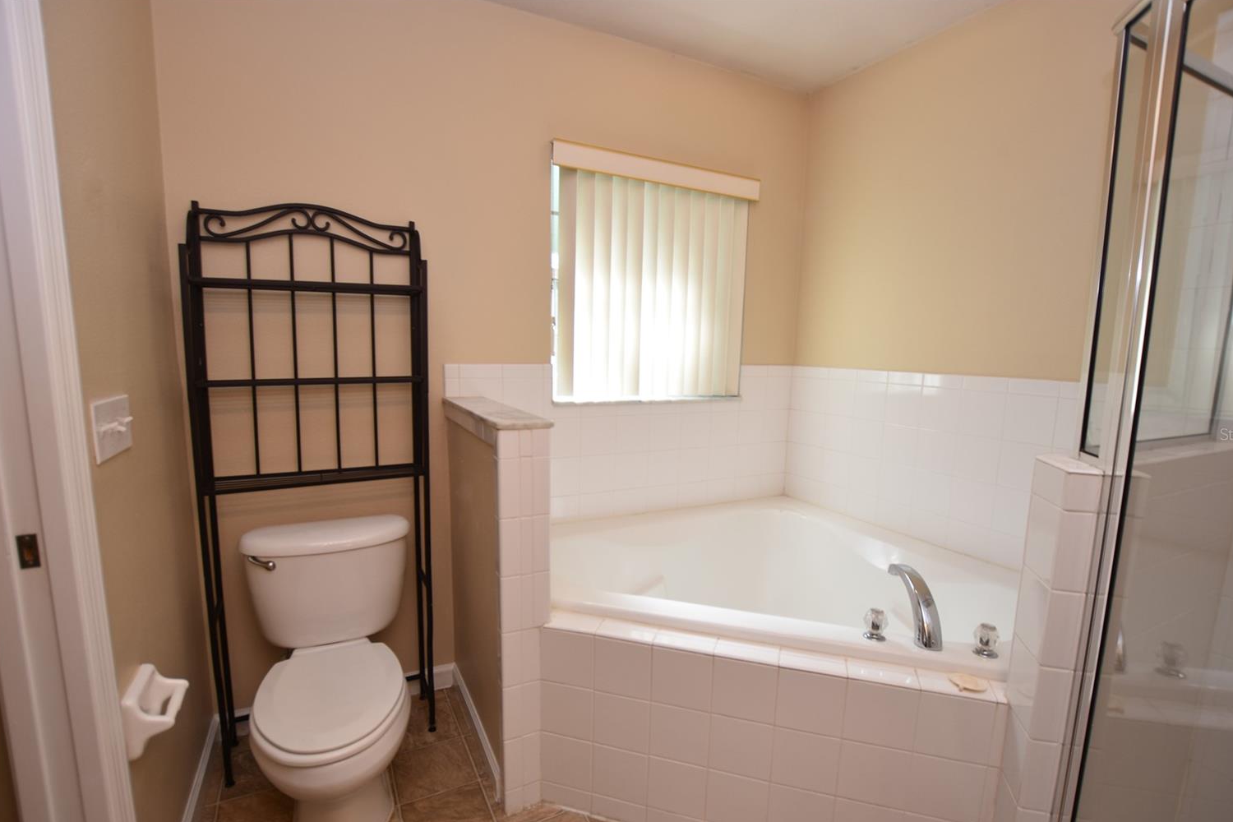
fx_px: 548
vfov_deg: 73.7
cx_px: 635
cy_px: 434
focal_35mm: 16
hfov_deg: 96.7
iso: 220
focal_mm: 10
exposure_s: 1/60
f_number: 4
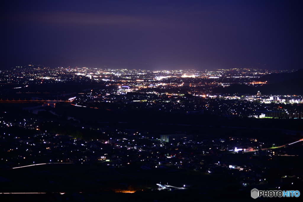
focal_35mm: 82
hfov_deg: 24.8
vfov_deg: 16.7
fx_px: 690
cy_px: 101
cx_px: 152
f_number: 4
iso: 100
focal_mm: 82
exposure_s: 8
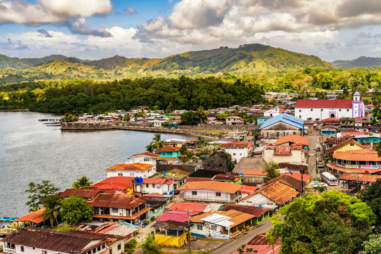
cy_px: 127
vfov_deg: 27.0
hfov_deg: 39.6
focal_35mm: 50
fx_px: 529
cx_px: 190
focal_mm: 50
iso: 100
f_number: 8
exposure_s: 1/200
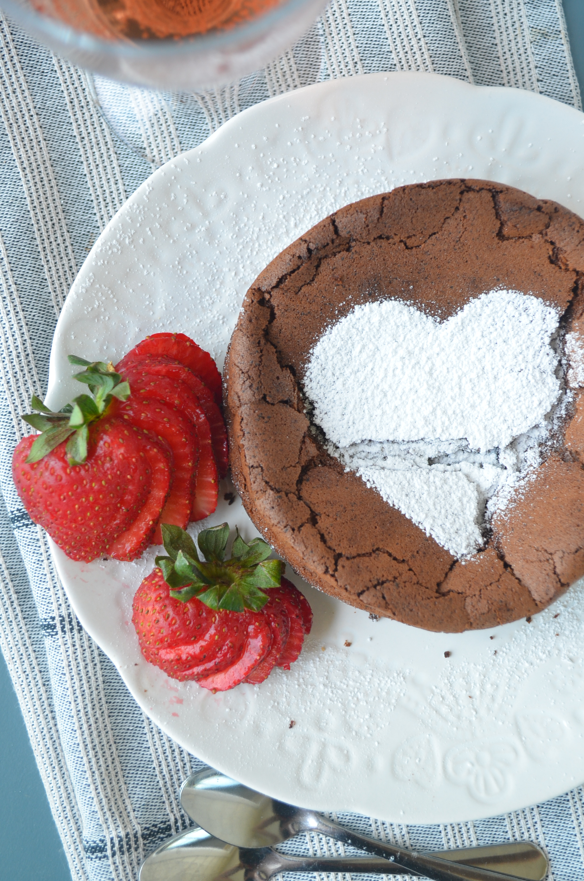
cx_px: 292
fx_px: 1173
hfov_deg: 28.0
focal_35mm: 48
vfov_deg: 41.2
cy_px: 440
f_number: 5.6
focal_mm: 32
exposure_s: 1/60
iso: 450
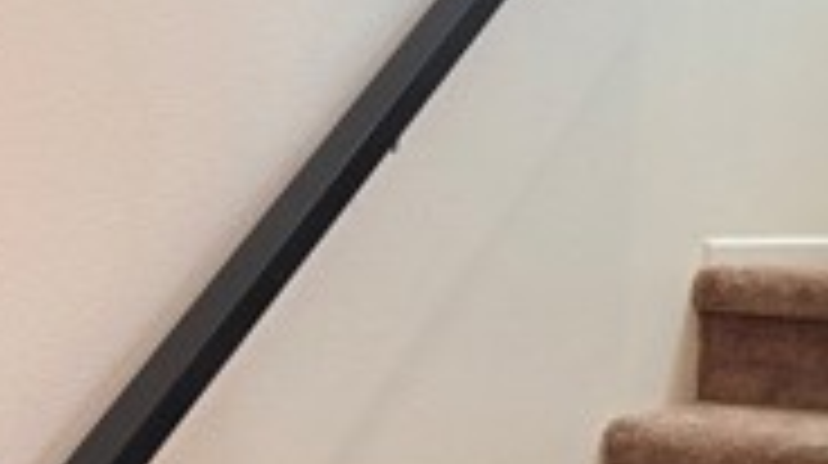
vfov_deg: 13.1
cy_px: 446
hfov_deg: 23.3
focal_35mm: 91
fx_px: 1996
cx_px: 256
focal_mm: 6.76
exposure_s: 1/120
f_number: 1.78
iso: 200
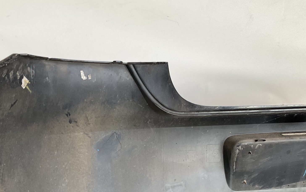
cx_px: 165
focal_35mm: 54
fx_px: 450
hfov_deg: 37.5
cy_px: 202
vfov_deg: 22.8
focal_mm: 3
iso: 64
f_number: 1.8
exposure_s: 1/100
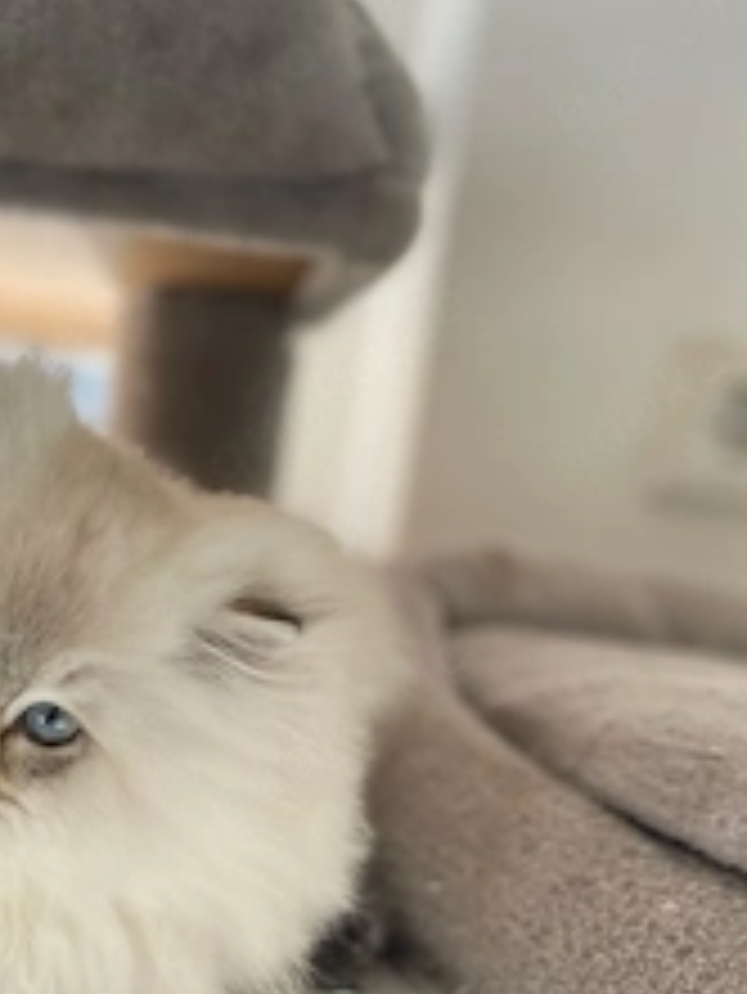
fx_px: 1351
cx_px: 90
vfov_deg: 39.0
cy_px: 783
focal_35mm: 47
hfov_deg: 29.7
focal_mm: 5.1
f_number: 1.6
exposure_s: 1/121
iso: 32
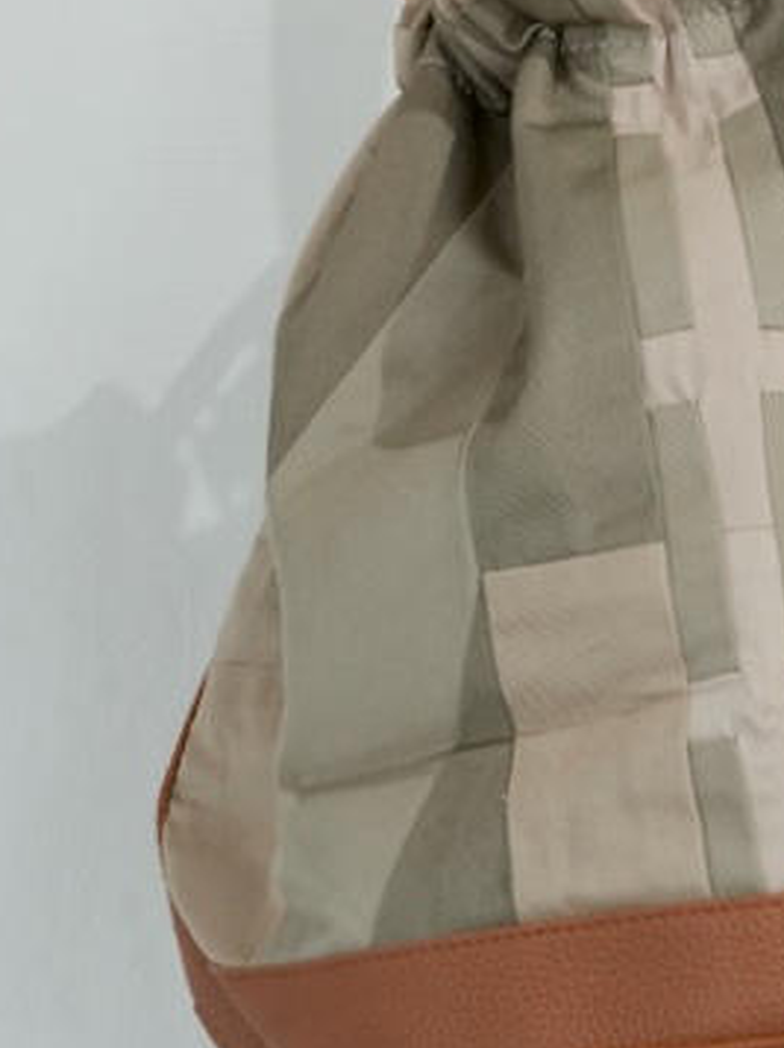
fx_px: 9711
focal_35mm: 321
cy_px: -329
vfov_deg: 6.1
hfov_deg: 4.6
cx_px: 672
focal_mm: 93
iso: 1000
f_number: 10
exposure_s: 1/50
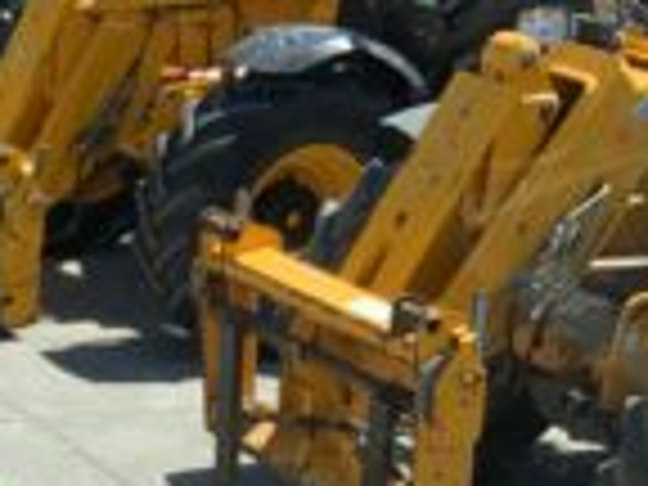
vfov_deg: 10.8
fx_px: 2415
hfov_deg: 14.4
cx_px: -297
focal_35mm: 129
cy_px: 864
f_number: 1.8
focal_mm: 3
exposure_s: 1/1098
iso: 16
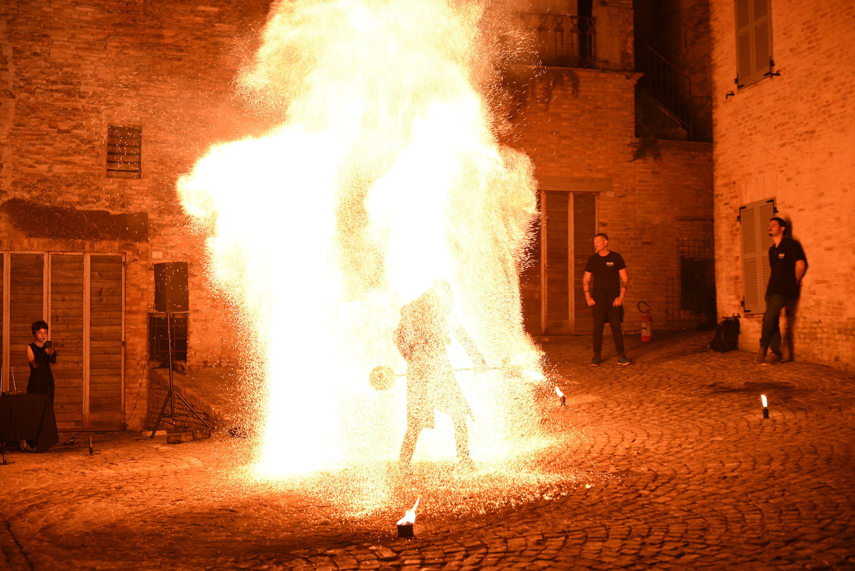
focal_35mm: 48
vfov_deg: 28.1
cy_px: 286
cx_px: 428
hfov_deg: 41.1
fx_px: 1140
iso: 1000
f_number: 2.8
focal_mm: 48
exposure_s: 1/60
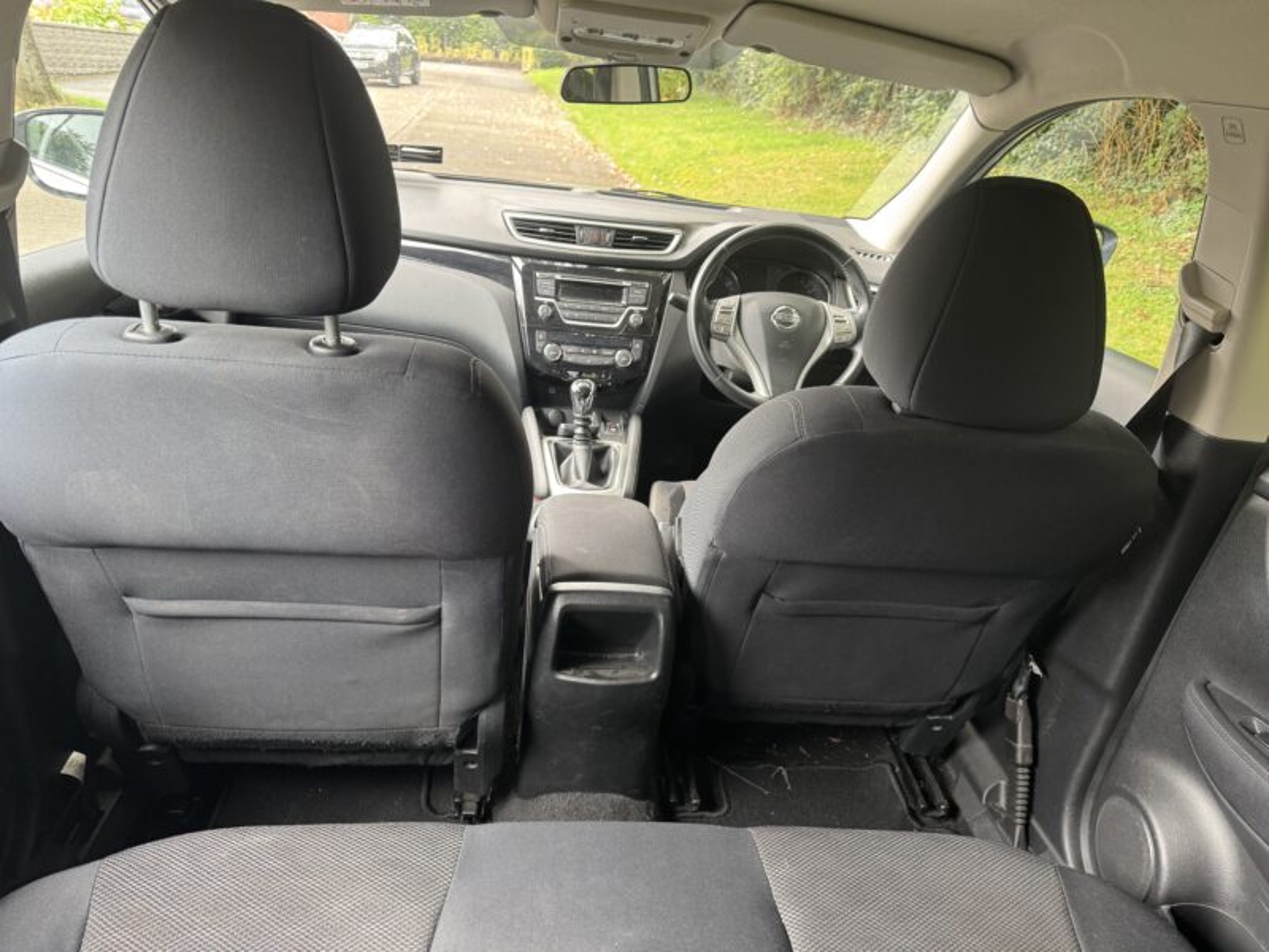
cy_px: 476
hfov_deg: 71.6
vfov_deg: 56.8
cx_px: 634
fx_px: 880
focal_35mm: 24
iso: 200
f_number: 1.78
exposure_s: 1/90
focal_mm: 6.76
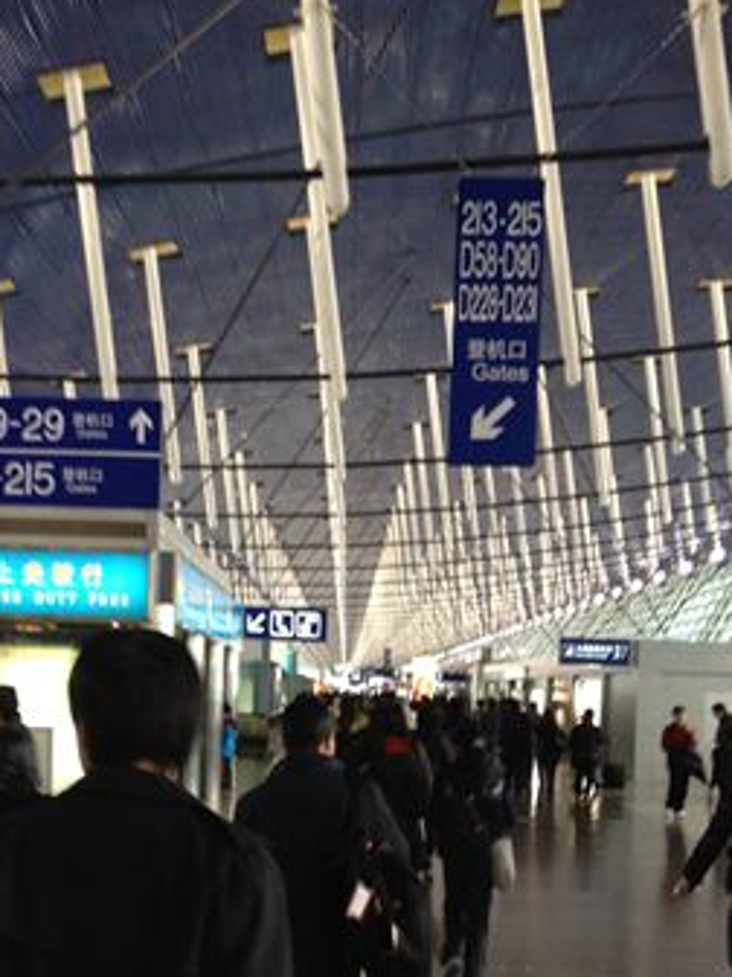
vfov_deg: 37.6
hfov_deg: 29.0
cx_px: 259
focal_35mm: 50
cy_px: 683
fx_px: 1410
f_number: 2.4
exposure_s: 1/20
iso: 160
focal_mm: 4.28
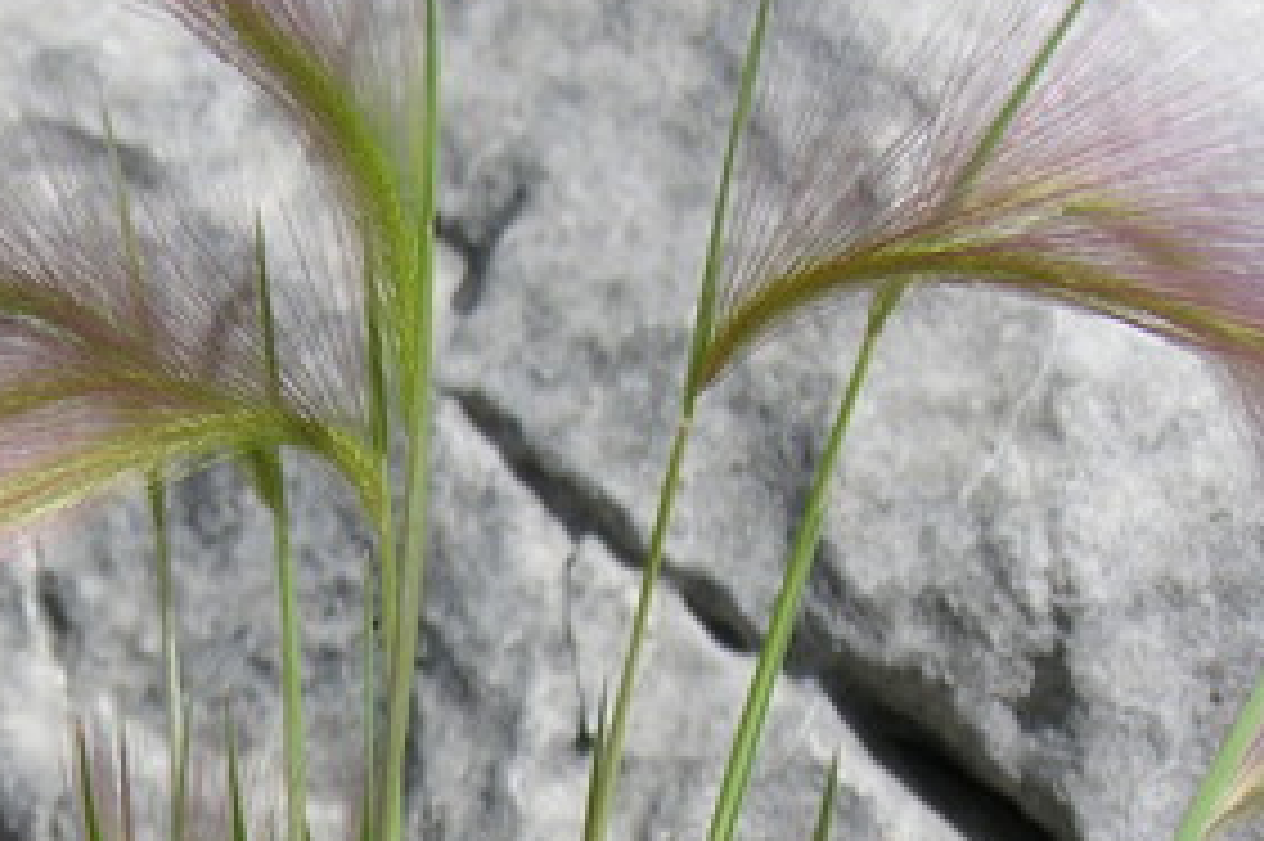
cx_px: -22
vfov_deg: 6.1
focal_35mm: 223
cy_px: 933
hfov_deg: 9.2
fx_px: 7825
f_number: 3.9
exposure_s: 1/468
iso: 50
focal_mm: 21.8
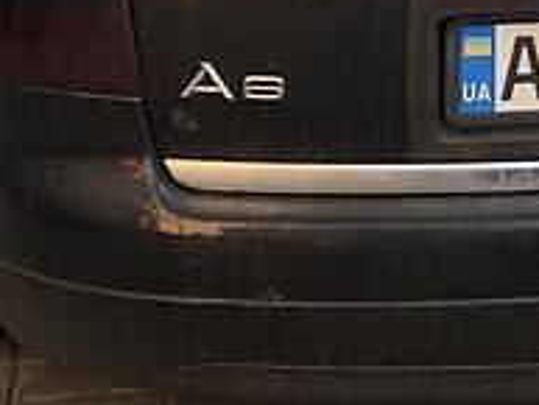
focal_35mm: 116
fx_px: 1807
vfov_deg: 12.0
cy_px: -271
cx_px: 760
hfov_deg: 15.8
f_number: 1.8
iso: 25
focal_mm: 4
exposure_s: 1/120
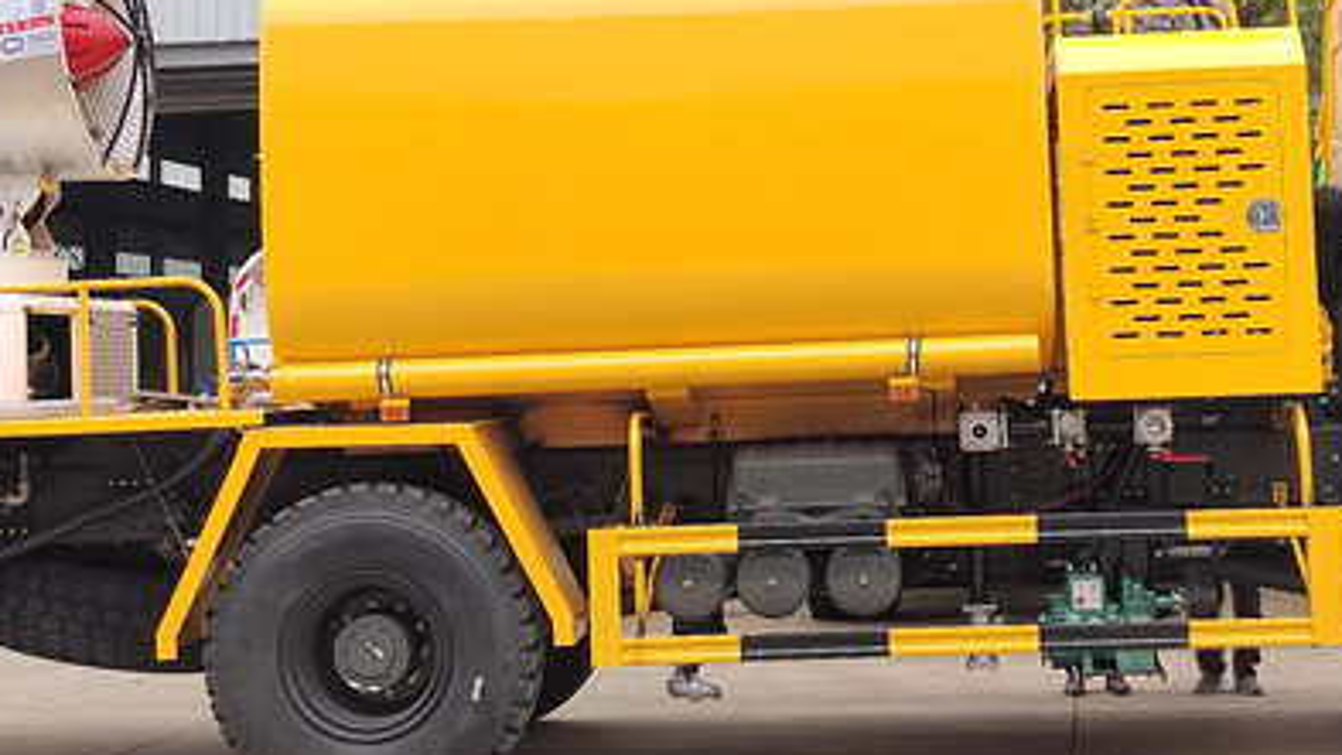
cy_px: 215
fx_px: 2526
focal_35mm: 71
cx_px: 847
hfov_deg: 29.6
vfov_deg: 16.9
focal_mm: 5.52
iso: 215
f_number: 1.9
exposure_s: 1/120
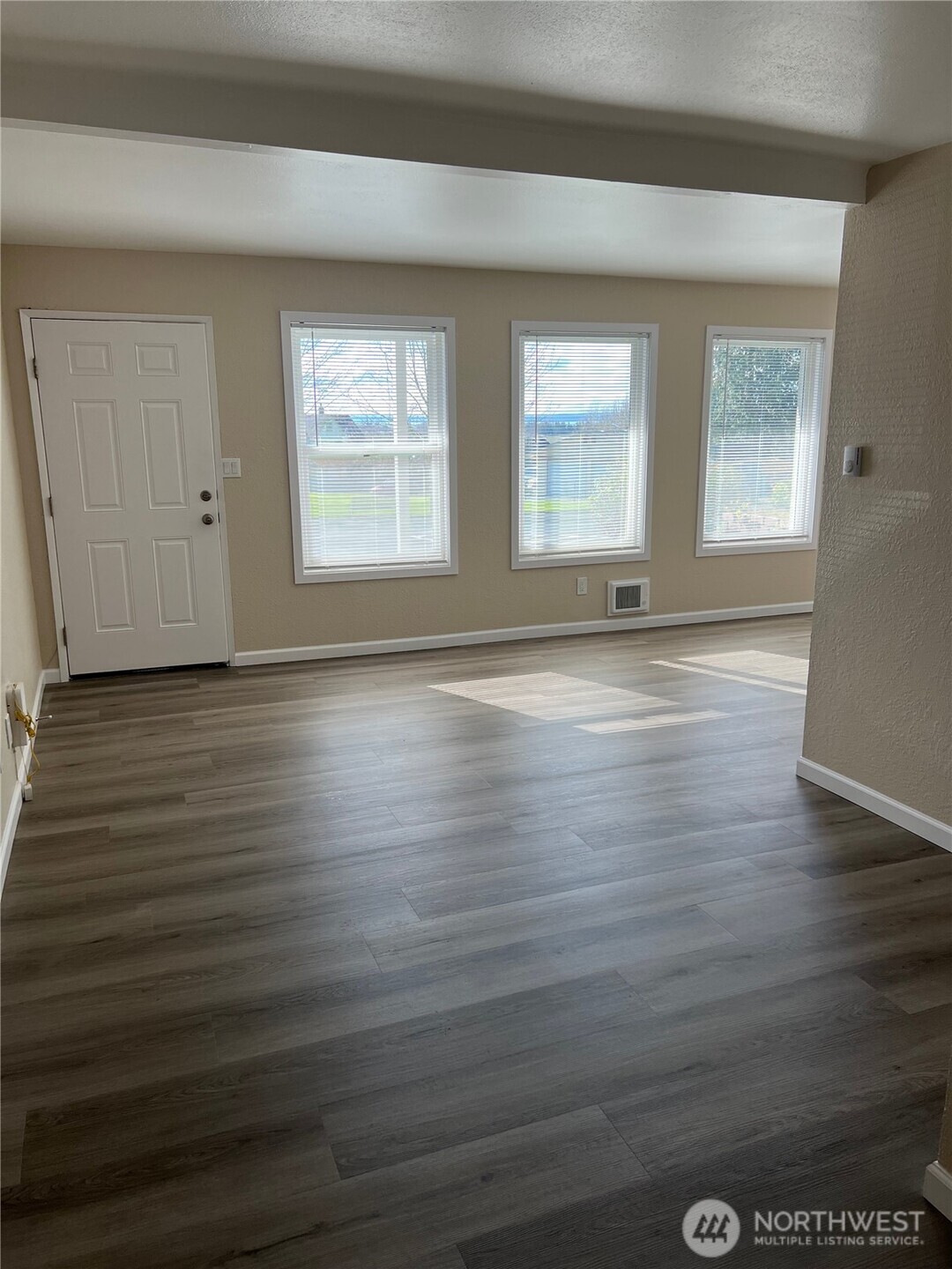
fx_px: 953
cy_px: 634
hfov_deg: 53.1
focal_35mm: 26
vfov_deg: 67.3
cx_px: 476
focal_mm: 5.7
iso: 50
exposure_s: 1/302
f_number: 1.5
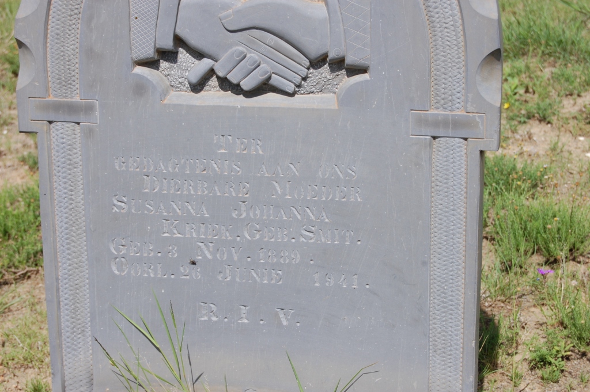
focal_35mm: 82
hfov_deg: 24.6
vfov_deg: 16.5
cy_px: 196
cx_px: 295
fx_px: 1351
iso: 200
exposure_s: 1/400
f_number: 10
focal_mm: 55
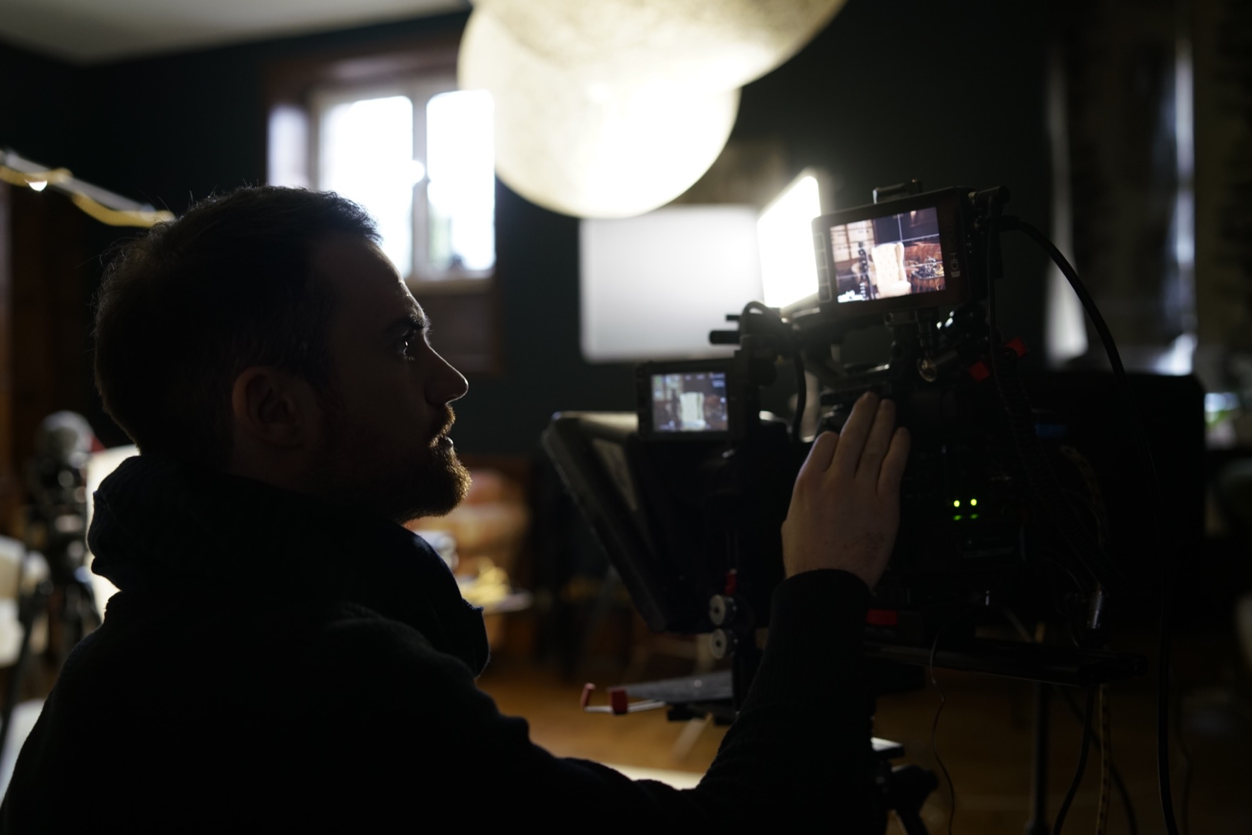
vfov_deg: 35.9
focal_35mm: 37
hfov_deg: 51.9
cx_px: 598
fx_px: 1287
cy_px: 418
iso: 800
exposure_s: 1/40
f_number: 2.2
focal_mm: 35
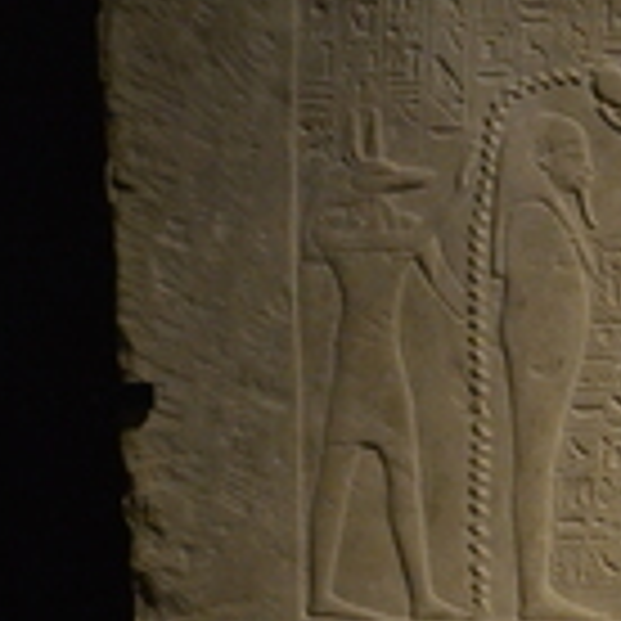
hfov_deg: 10.7
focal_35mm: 159
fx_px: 3227
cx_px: 810
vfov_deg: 10.6
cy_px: 950
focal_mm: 26
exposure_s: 1/60
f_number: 4
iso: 2500
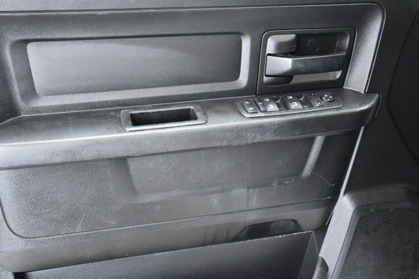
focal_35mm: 52
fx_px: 605
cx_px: 210
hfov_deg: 38.2
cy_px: 140
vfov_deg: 26.0
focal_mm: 35
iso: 2500
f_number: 4.5
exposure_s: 1/80
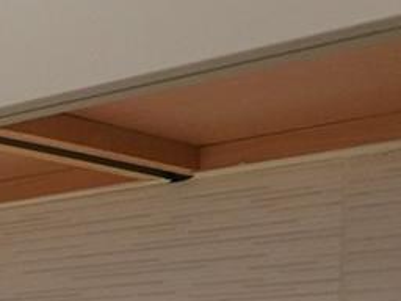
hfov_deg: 14.3
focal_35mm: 96
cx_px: -539
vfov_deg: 14.3
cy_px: 471
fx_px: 1112
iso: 1250
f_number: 4
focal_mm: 11
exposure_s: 1/160
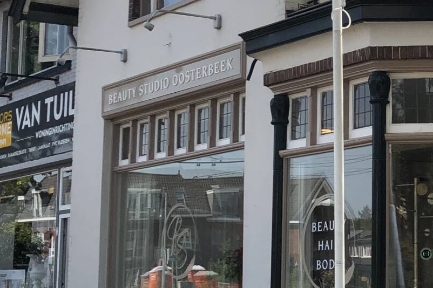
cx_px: 461
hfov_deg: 21.0
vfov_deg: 14.7
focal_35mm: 93
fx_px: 1118
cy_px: 83
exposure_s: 1/1453
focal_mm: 4
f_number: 1.8
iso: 20
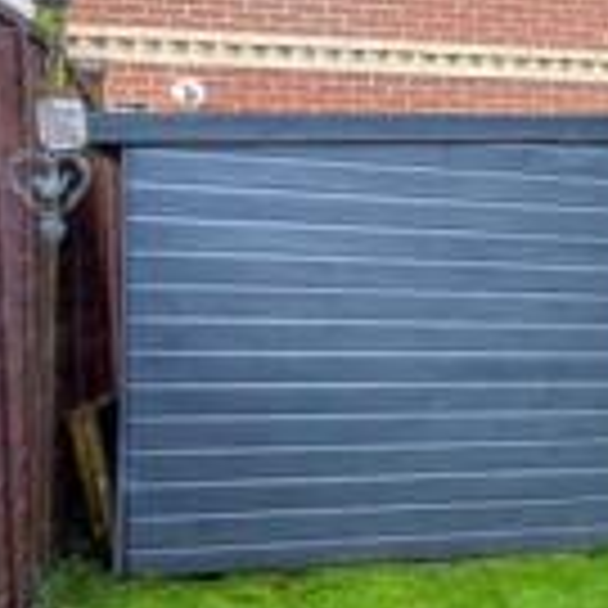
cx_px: 1133
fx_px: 1232
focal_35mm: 62
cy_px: 349
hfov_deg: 19.5
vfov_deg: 27.7
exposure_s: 1/15
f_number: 8
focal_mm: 10
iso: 160
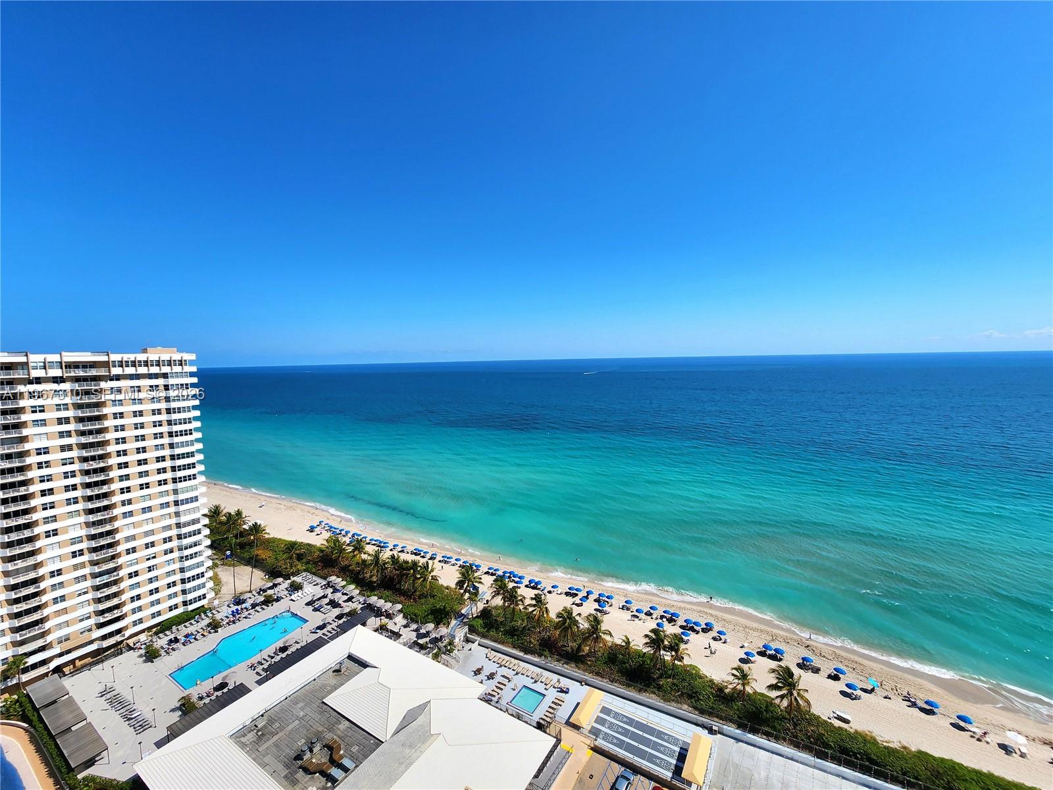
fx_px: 395
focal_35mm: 13
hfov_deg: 106.2
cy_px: 395
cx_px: 526
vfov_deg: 89.9
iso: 50
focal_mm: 2.2
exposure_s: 1/5000
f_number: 2.2
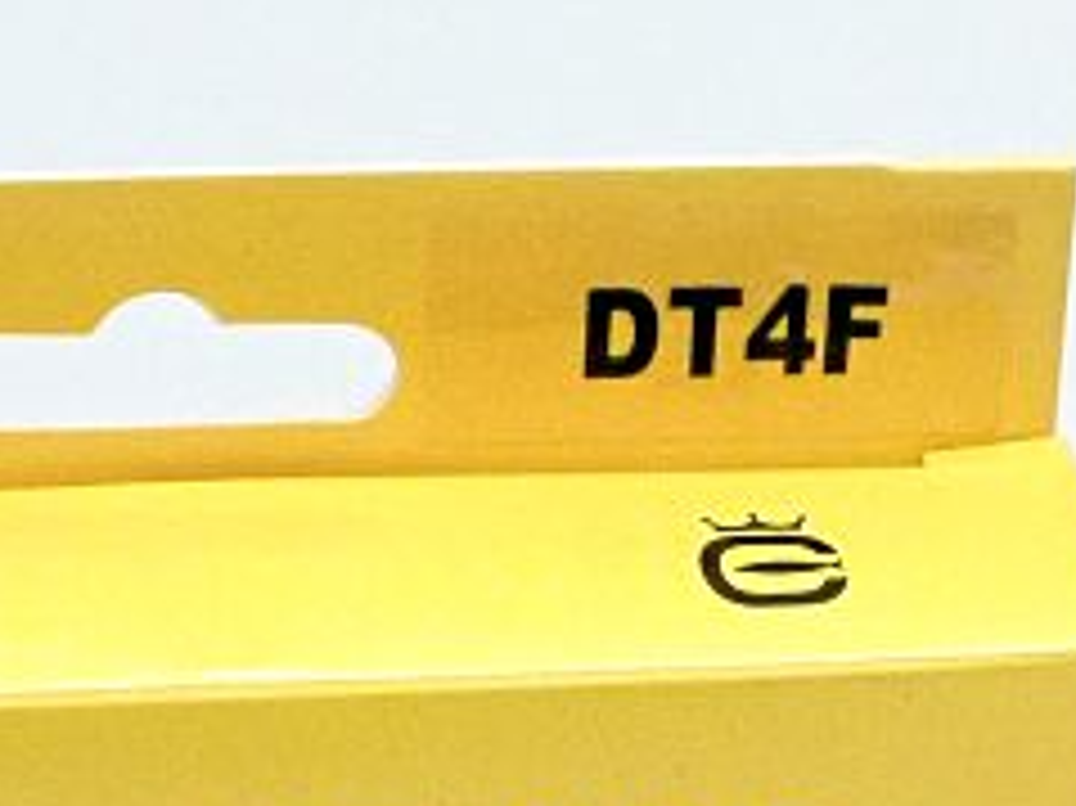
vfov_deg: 9.3
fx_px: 4785
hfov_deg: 12.8
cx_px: 851
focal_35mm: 154
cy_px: 1265
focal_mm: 8.41
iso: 1250
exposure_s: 1/50
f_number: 4.5
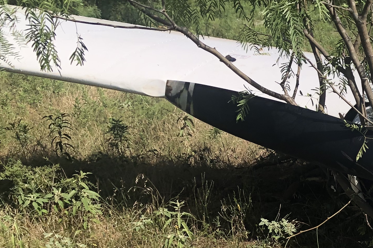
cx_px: 523
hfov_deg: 21.6
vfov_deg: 16.4
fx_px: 850
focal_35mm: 82
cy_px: 231
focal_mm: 3.99
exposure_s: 1/2404
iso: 20
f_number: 1.8
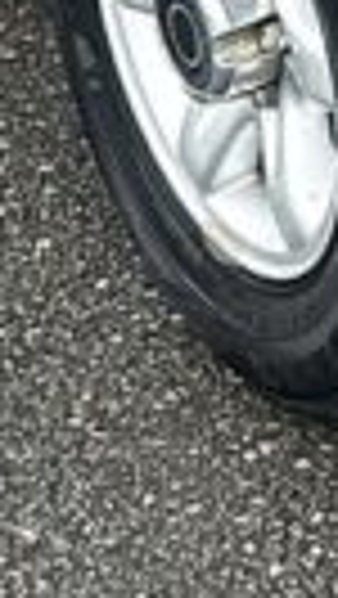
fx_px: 2497
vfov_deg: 12.0
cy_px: -638
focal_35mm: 157
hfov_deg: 7.2
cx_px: 829
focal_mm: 6.86
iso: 80
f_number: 1.78
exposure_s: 1/1062
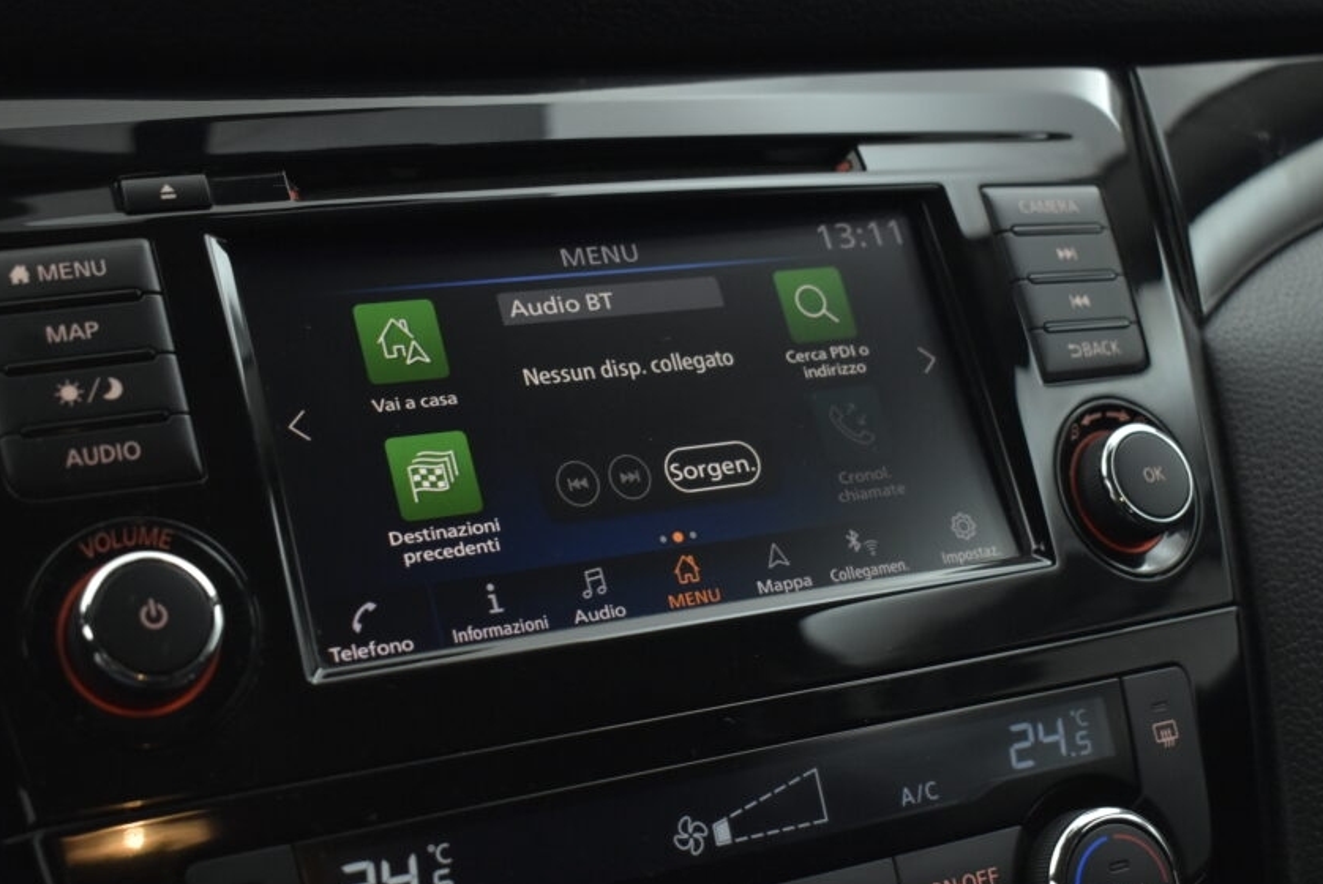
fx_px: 2023
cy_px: 475
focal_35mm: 55
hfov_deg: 36.1
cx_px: 564
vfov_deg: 24.7
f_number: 4.2
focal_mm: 30
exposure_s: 1/100
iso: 1600
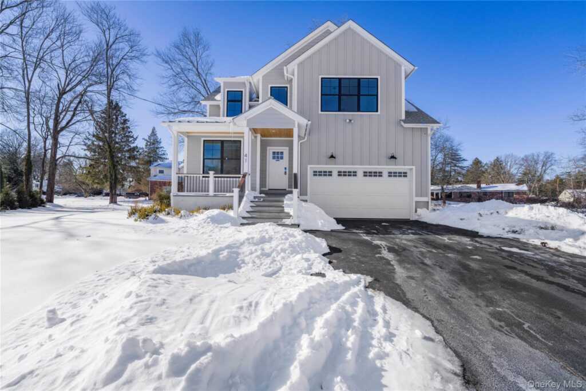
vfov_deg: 81.2
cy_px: 196
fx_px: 228
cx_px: 293
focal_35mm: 14
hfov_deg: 104.2
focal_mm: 14
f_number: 9
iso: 250
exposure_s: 1/640
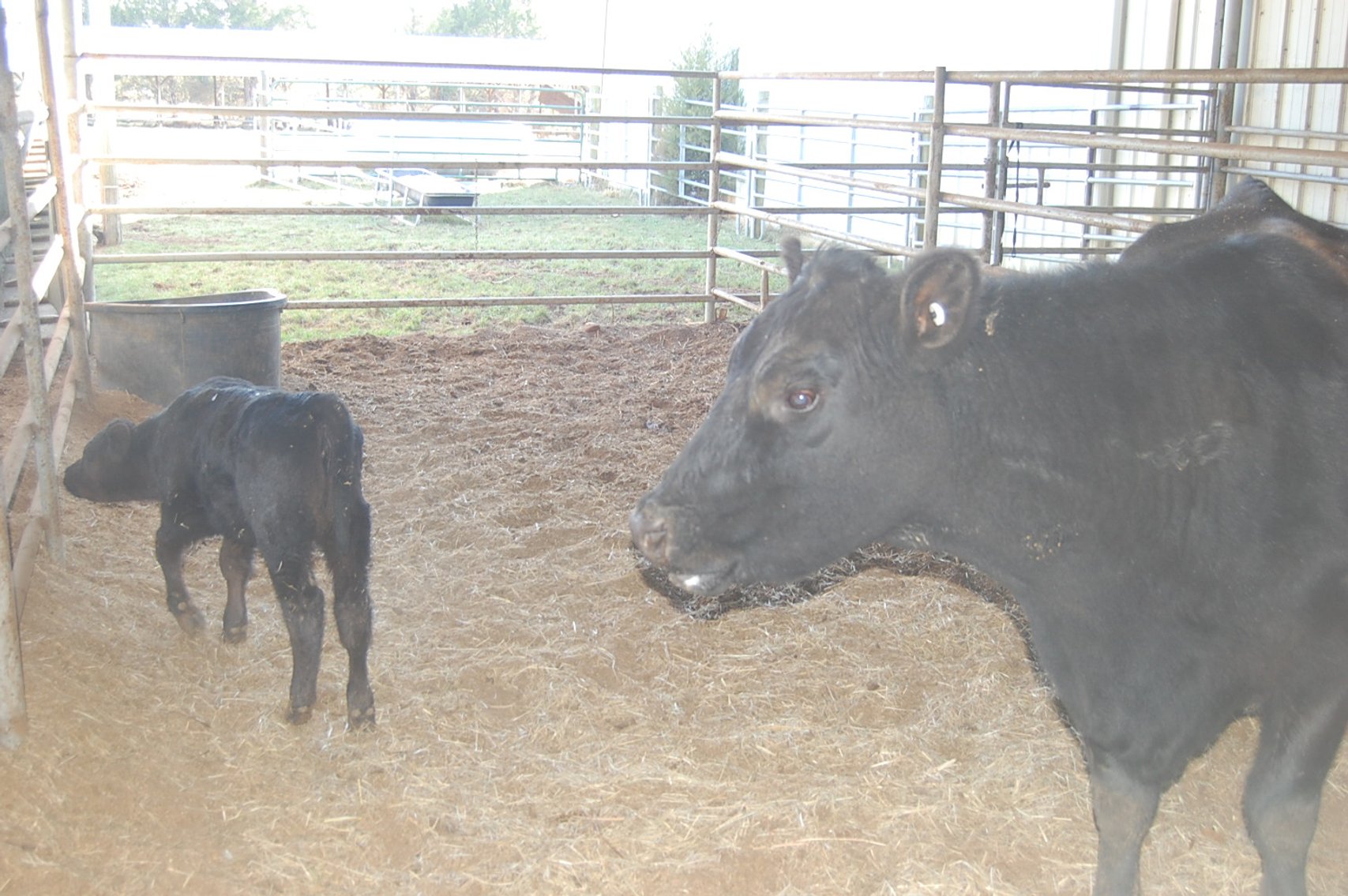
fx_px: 1459
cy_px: 448
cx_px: 674
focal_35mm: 39
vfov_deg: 34.1
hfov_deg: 49.6
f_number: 4.2
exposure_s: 1/60
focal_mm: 26
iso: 500
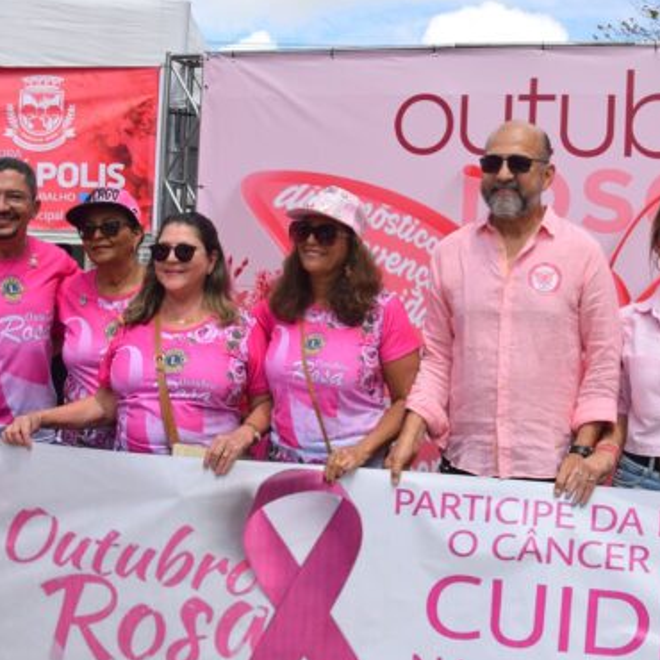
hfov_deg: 36.4
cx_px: 446
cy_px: 260
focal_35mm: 46
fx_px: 992
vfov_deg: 36.6
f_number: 10
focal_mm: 18
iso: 200
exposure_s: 1/400
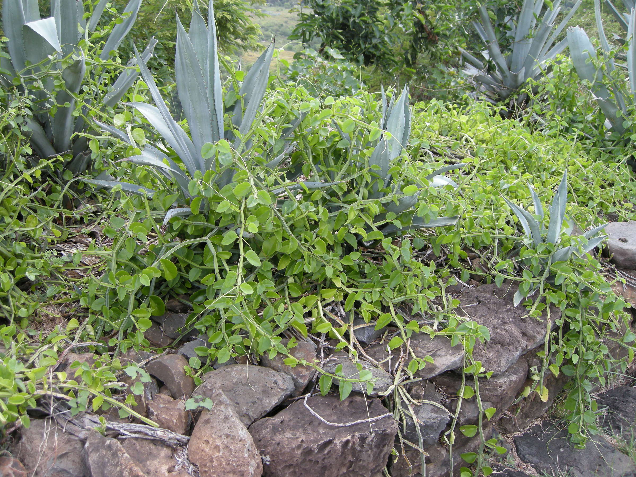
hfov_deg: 52.6
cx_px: 318
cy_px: 238
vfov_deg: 40.7
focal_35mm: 35
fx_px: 643
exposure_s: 1/63
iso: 64
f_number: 3.4
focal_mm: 7.5
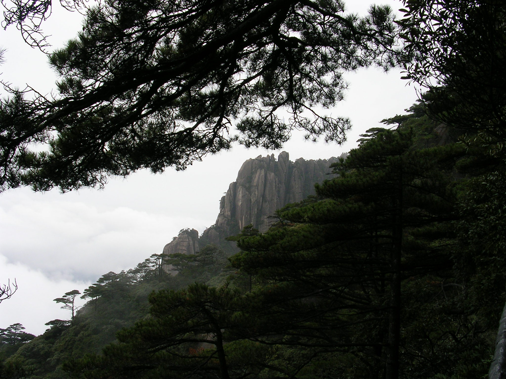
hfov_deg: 49.0
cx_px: 253
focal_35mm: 38
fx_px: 555
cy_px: 190
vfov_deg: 37.7
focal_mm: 5.8
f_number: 5.6
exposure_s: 1/194
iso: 50
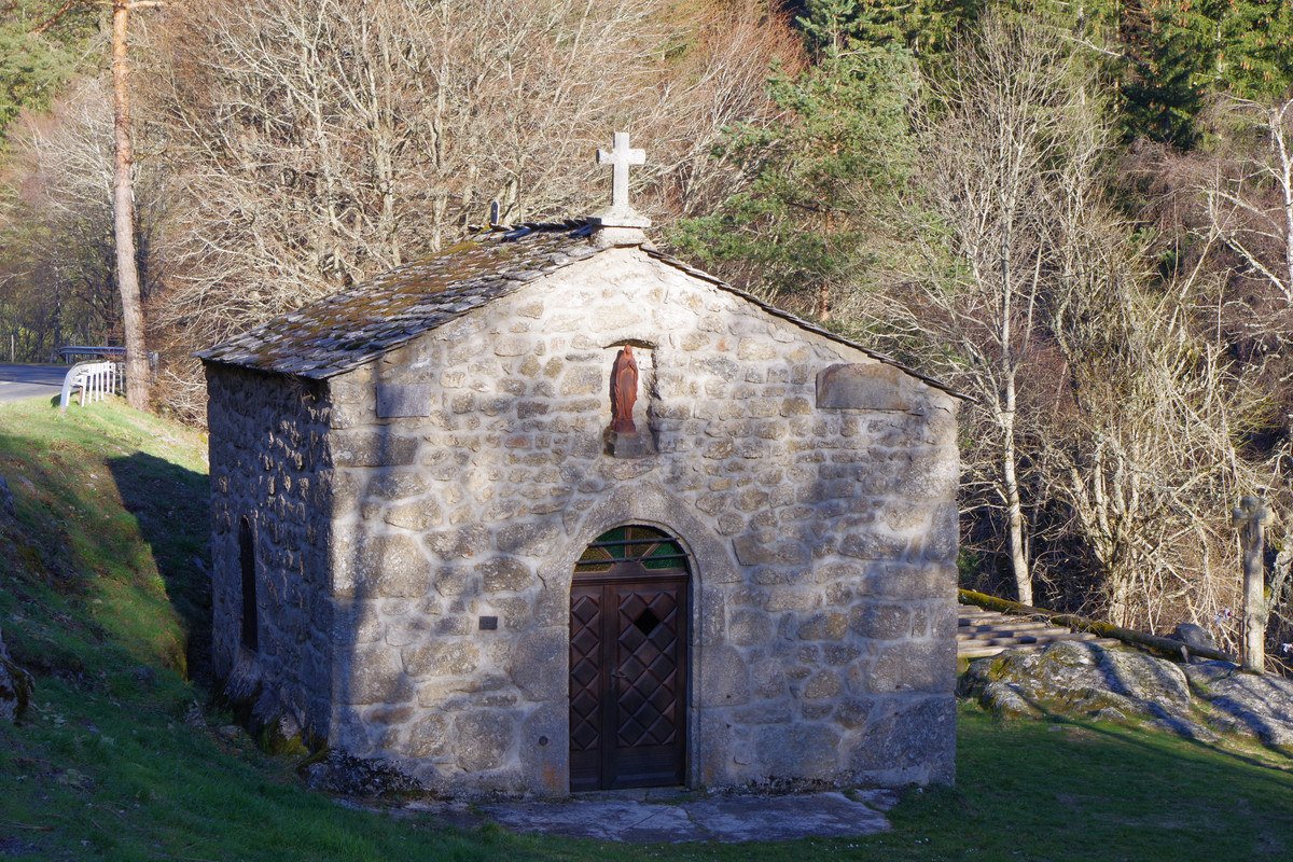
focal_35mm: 72
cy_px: 431
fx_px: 2586
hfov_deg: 28.1
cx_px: 646
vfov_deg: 18.9
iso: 200
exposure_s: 1/160
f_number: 9
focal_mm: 47.5
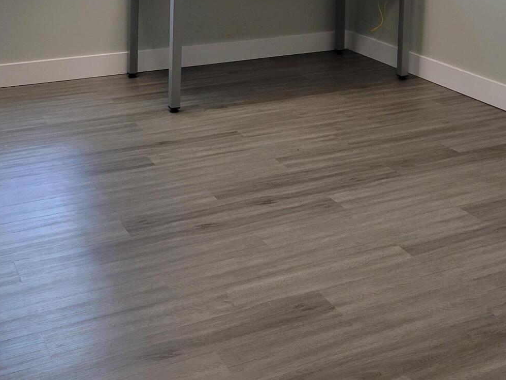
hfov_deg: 36.2
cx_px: 257
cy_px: -12
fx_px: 775
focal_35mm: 53
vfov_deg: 25.9
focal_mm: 5.4
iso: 125
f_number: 1.8
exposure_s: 1/120
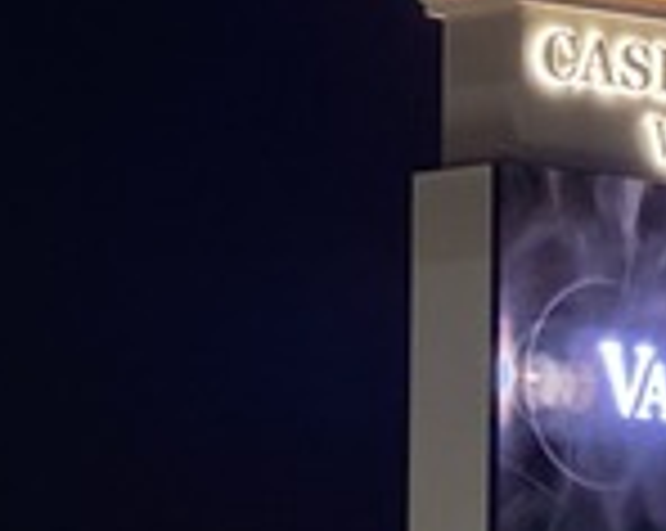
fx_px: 7283
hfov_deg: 5.2
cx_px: 693
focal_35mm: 370
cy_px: 536
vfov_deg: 4.2
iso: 2000
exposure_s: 1/30
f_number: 2.8
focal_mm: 16.89
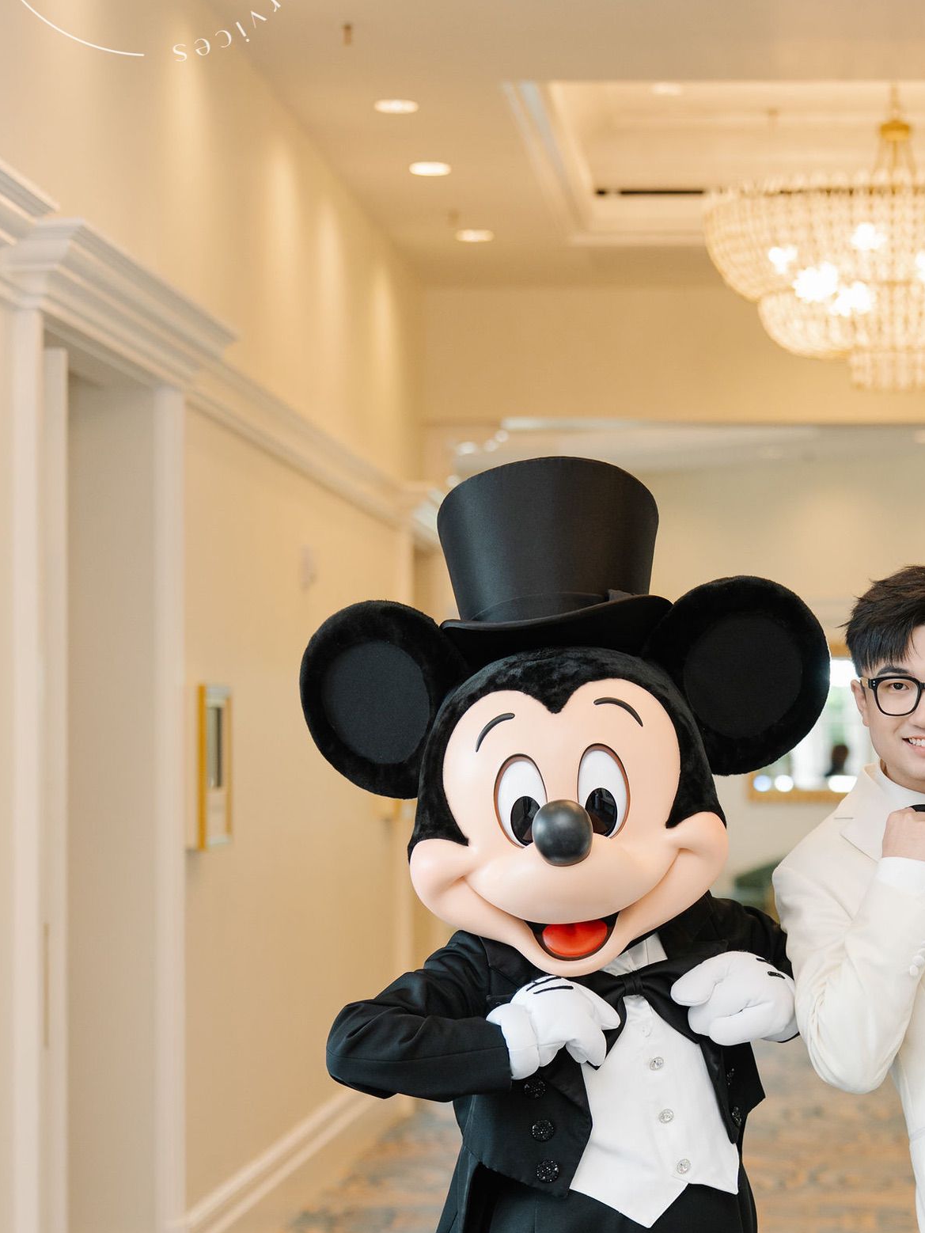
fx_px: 3099
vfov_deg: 22.4
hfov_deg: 16.8
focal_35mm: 87
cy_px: 870
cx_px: 750
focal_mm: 47
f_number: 2
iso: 400
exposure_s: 1/200
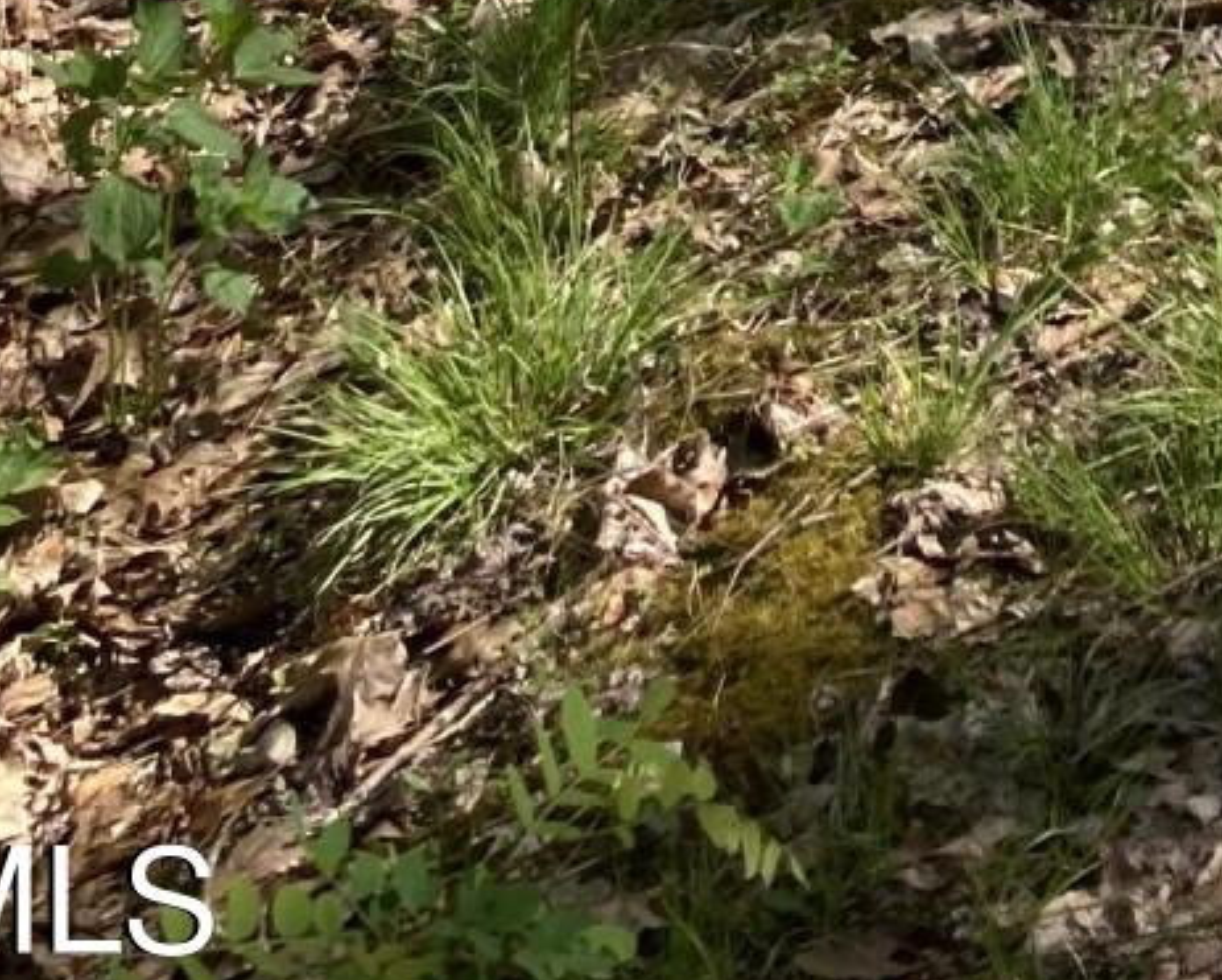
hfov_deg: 15.6
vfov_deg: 10.8
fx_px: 4270
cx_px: 1547
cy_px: -1498
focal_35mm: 118
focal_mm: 3.99
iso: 20
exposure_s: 1/727
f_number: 1.8
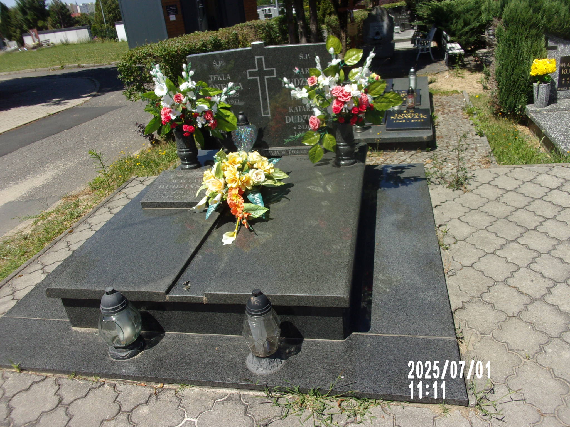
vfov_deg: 49.7
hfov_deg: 63.4
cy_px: 214
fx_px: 461
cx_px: 285
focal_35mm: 28
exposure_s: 1/105
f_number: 10.8
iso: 80
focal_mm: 5.1
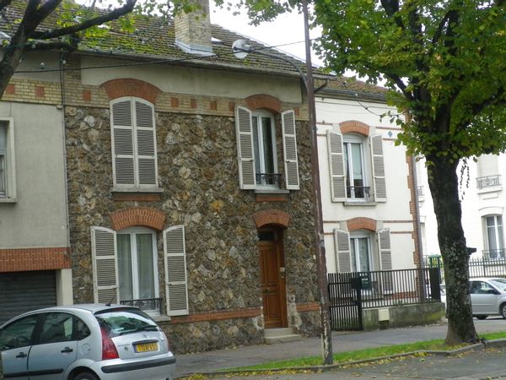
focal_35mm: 71
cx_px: 253
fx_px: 1038
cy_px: 190
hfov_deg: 27.4
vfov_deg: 20.7
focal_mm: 12.76
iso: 250
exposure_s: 1/60
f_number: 5.9
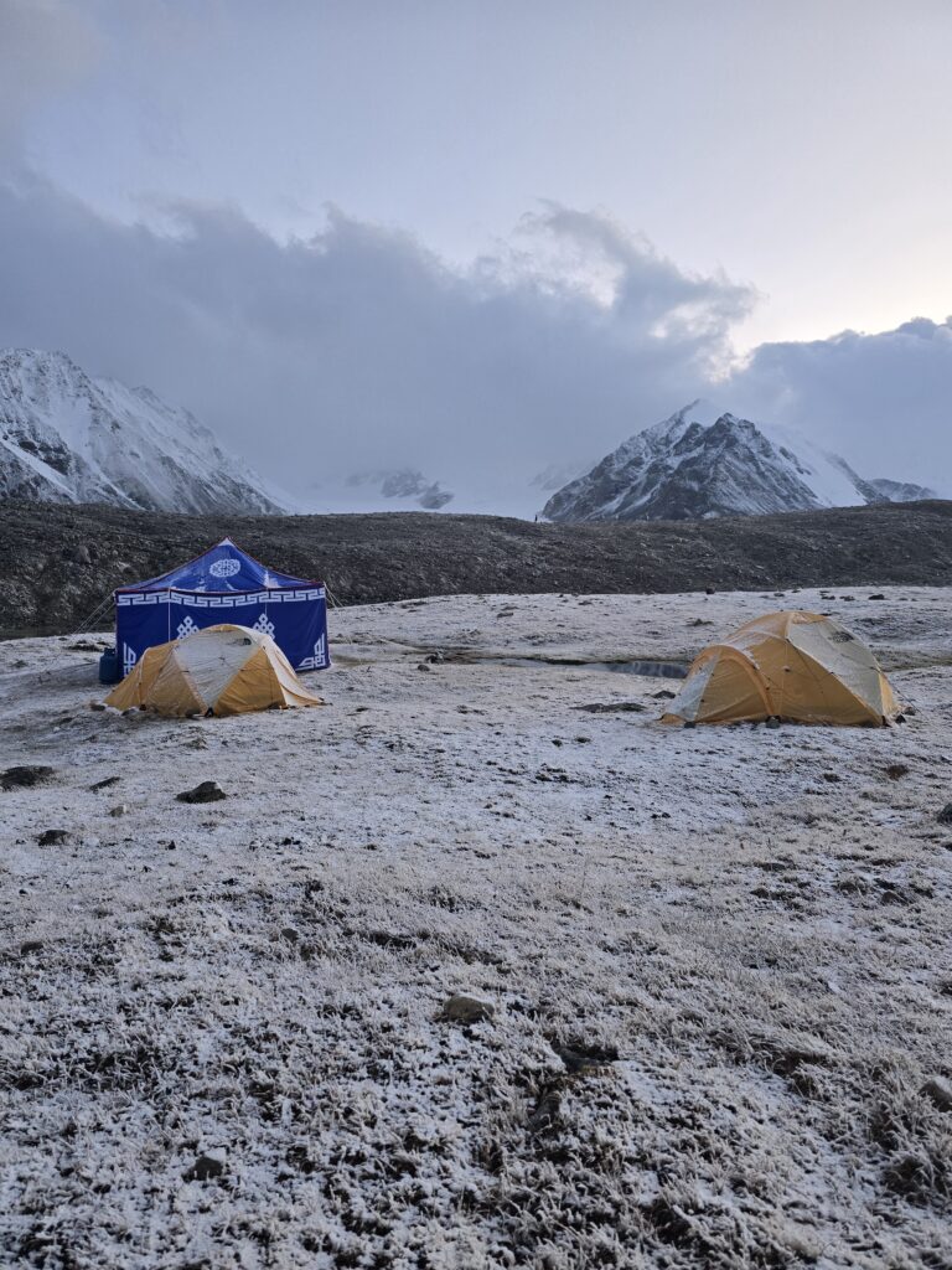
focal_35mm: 23
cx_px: 476
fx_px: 843
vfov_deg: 73.9
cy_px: 635
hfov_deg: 58.9
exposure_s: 1/180
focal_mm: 6.3
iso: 200
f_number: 1.7
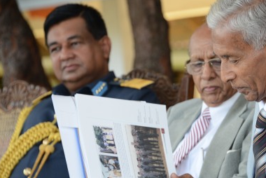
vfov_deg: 5.5
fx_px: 1863
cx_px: 201
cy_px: 106
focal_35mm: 252
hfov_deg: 8.2
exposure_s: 1/100
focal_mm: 160
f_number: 5.6
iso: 400
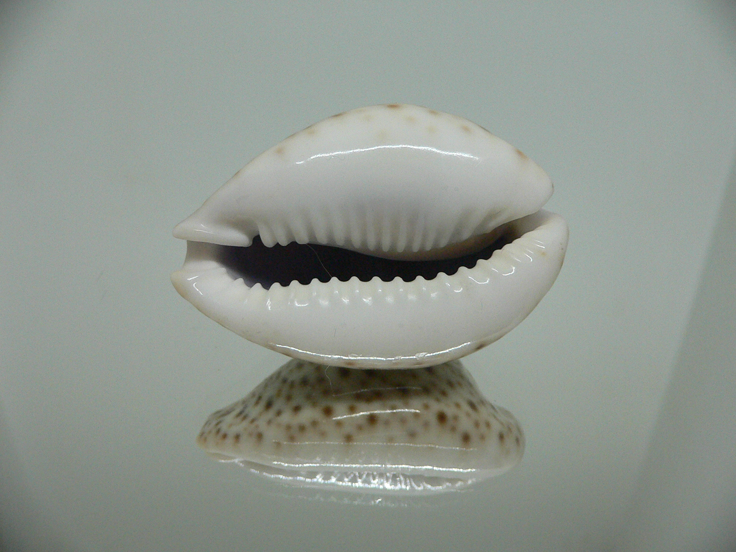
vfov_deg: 40.7
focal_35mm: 35
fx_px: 744
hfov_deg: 52.6
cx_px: 368
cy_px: 276
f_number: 2.8
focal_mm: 4.6
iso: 200
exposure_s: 1/60
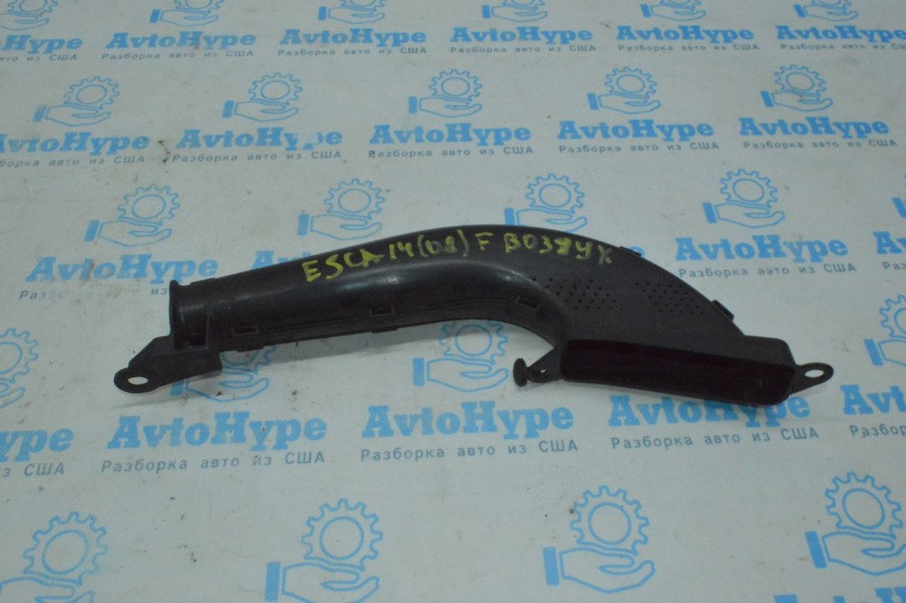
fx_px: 754
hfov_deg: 62.0
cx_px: 453
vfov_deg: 43.5
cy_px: 302
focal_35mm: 30
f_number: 25
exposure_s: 1/60
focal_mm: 20
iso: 4500
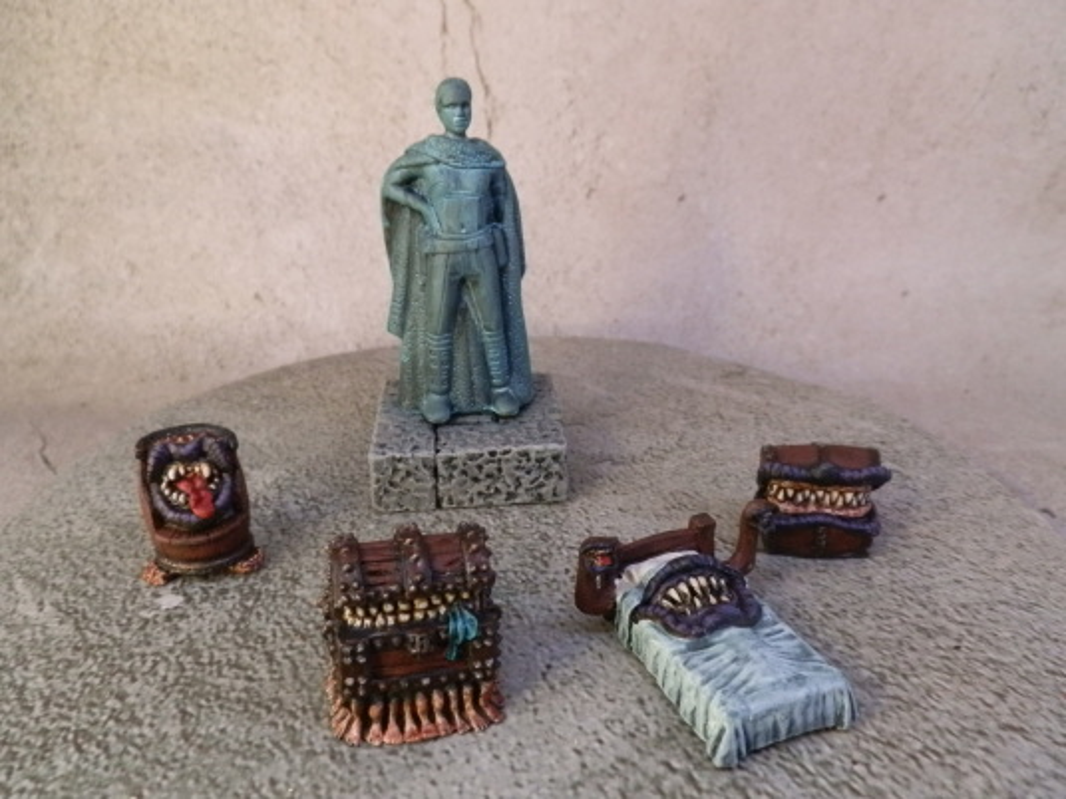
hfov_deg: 63.4
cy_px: 400
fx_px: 862
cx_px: 533
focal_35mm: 28
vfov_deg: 49.7
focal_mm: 5
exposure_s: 1/100
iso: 400
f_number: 3.1
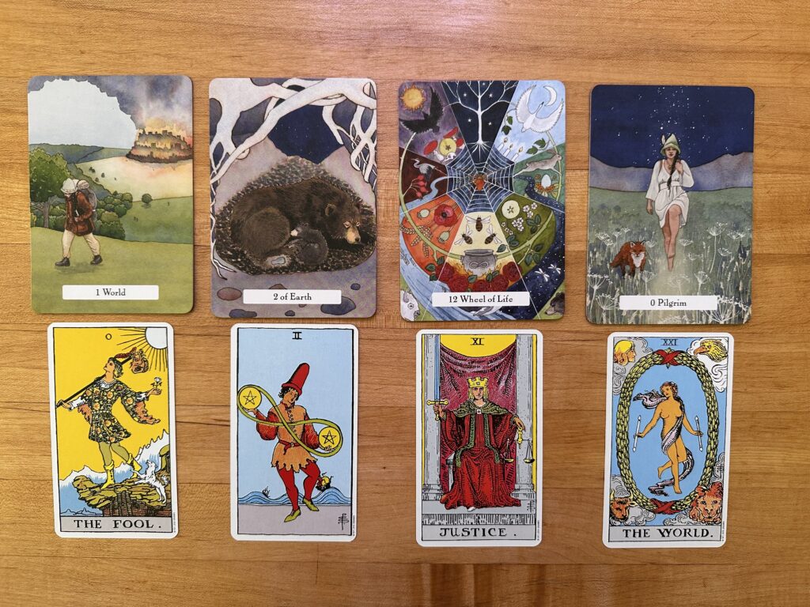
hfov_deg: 71.6
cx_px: 405
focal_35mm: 24
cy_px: 304
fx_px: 562
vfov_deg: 56.8
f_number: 1.78
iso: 200
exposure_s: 1/120
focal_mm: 6.86
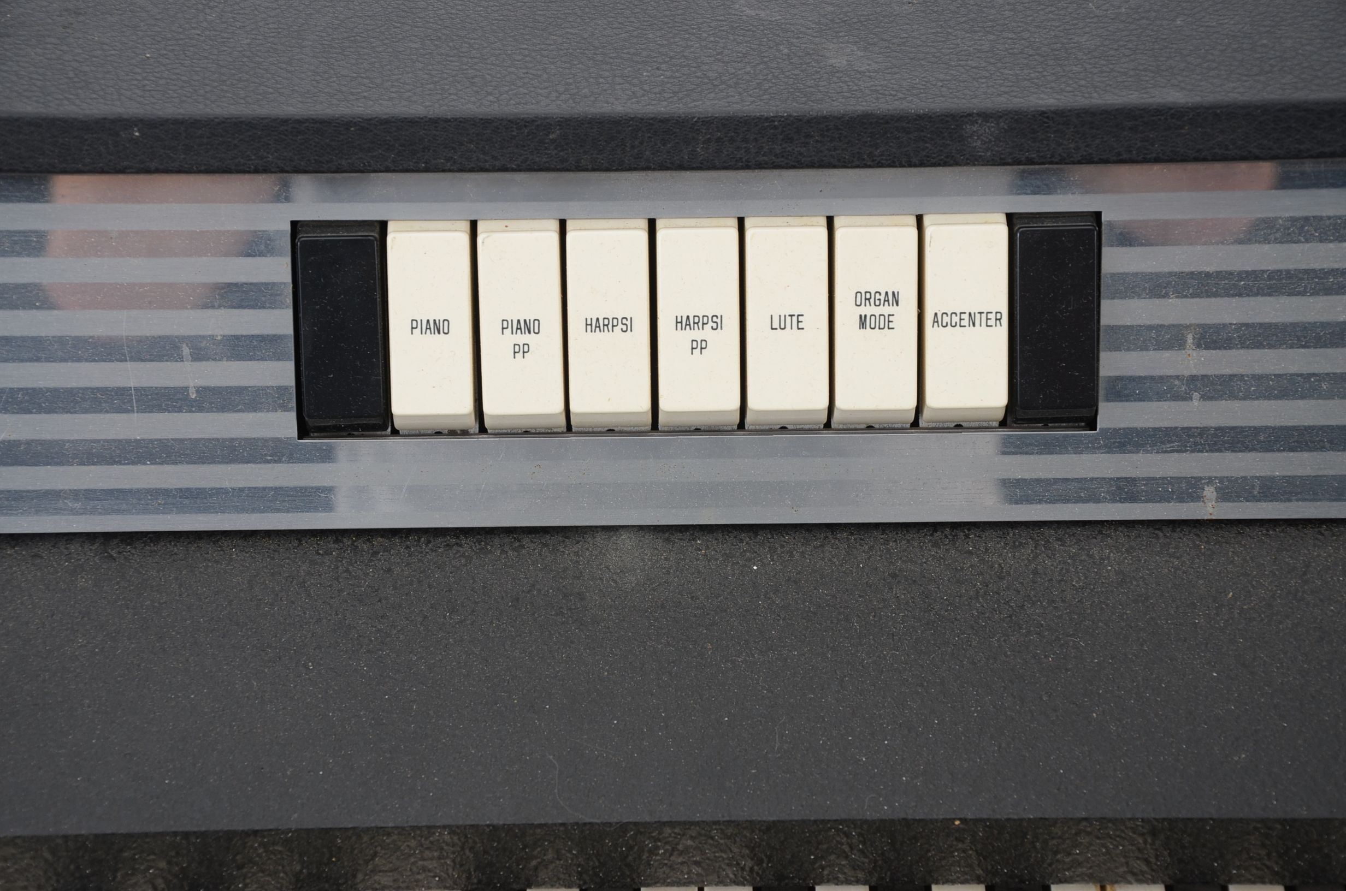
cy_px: 446
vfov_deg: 13.0
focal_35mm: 105
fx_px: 3918
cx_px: 673
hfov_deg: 19.5
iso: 200
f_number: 7.1
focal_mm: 70
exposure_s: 1/60
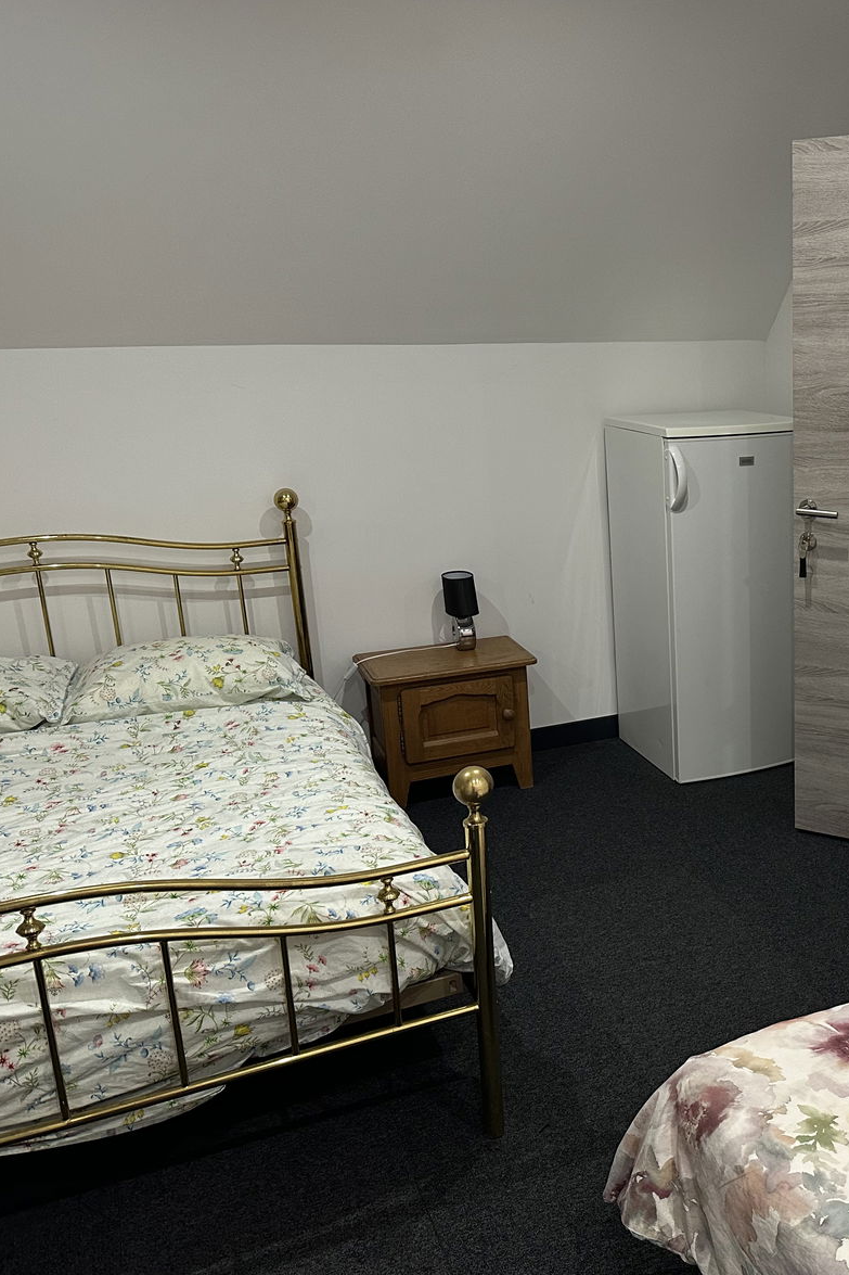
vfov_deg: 55.8
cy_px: 641
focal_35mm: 34
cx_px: 743
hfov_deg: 36.7
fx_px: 1203
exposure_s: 1/50
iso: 250
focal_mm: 6.86
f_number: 1.78
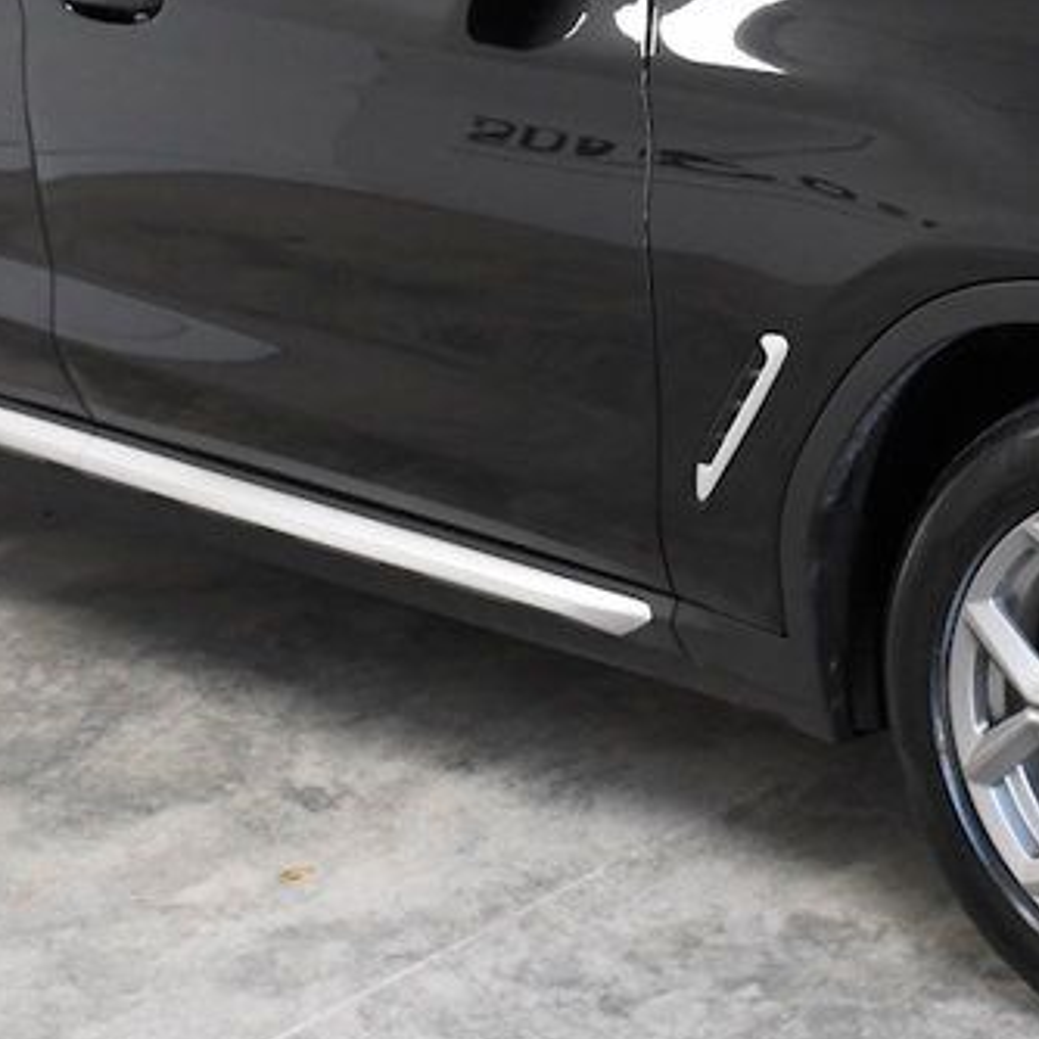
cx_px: 927
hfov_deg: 19.8
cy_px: 232
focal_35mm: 86
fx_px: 2920
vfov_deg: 20.0
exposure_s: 1/250
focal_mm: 22
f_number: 8
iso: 2500
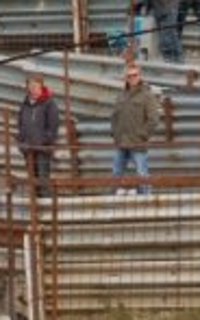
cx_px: 148
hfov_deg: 1.7
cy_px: 461
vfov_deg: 2.7
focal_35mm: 774
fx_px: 6743
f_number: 6
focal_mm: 116
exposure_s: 1/800
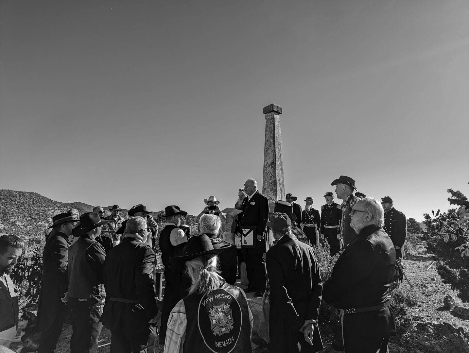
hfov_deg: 71.5
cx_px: 234
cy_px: 176
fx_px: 326
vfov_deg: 56.9
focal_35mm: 24
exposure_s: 1/2058
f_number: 1.85
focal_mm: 6.81
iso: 43
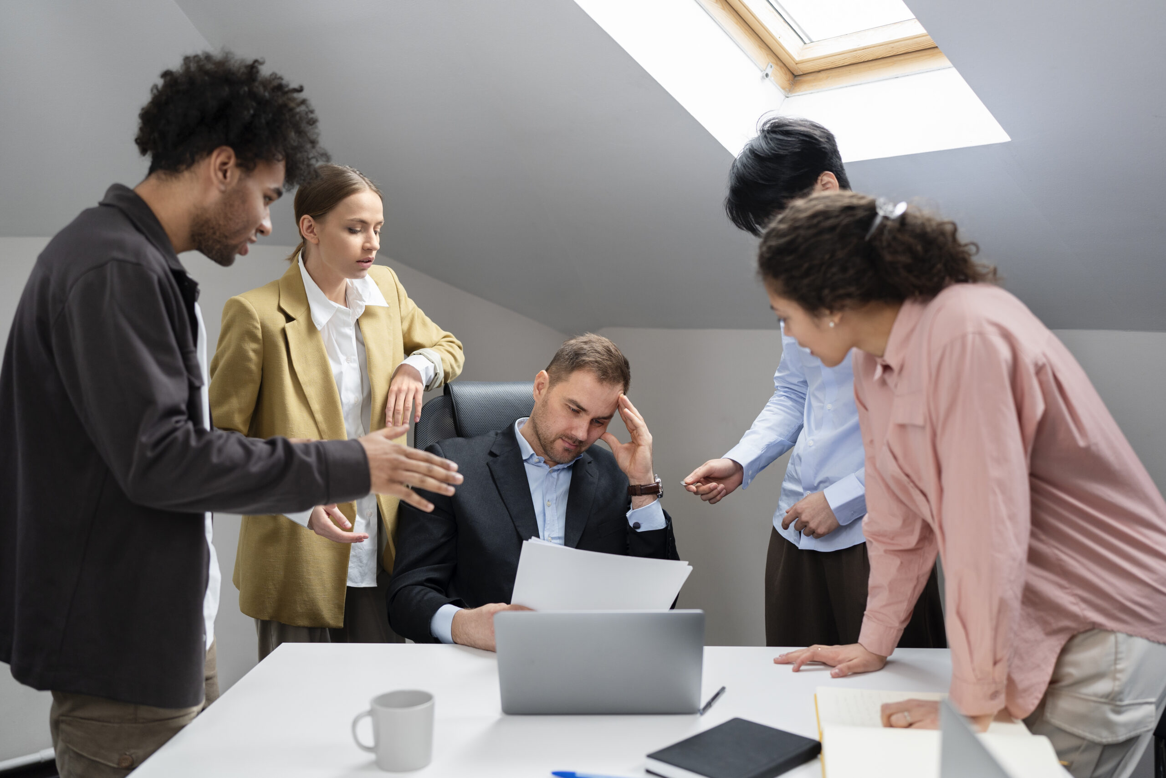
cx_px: 583
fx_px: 1134
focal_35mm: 35
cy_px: 389
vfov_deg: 37.9
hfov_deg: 54.4
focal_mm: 35
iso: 500
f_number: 2
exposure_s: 1/320
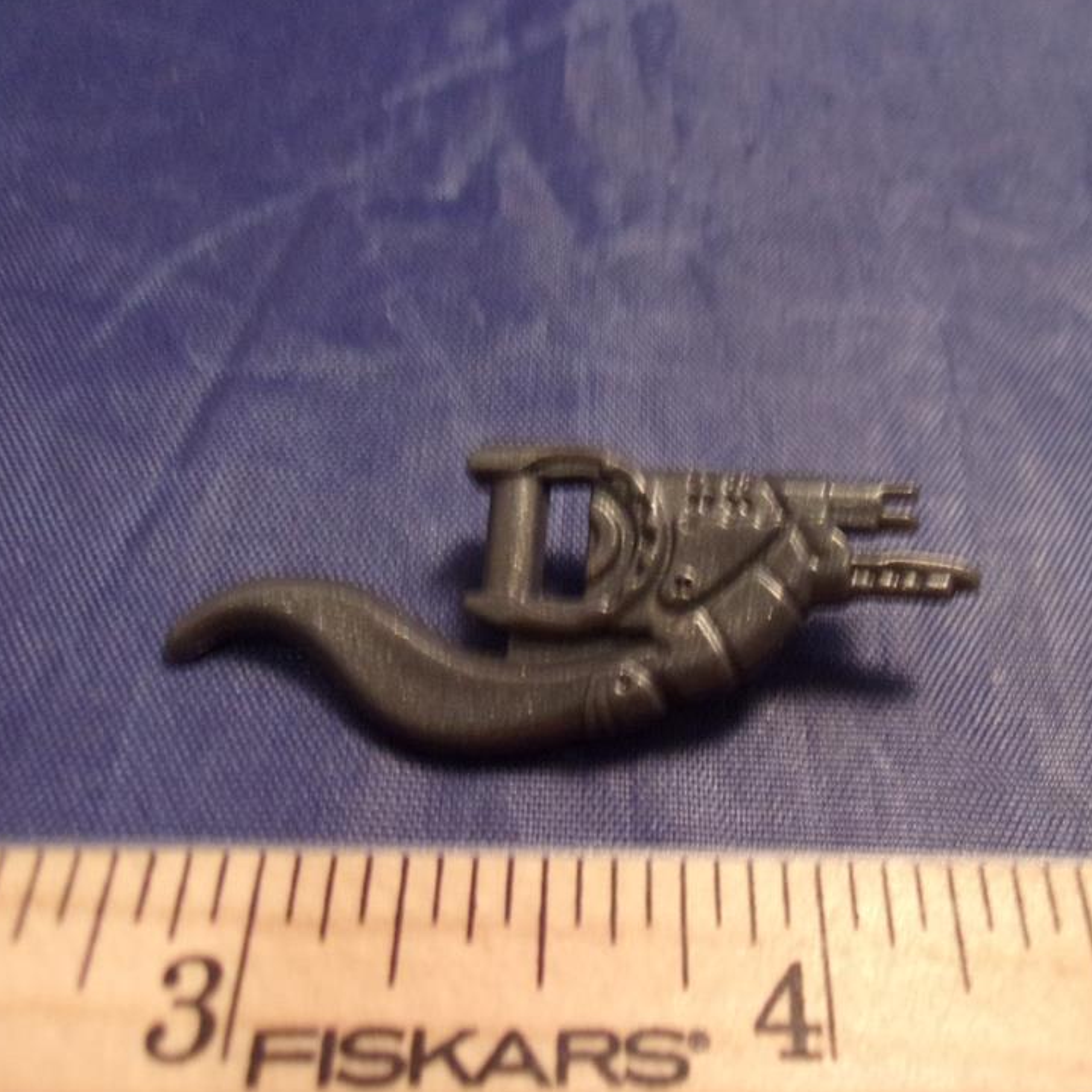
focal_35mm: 34
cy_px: 518
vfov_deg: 48.4
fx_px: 1213
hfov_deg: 48.0
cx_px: 686
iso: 400
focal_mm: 4.9
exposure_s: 1/23
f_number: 3
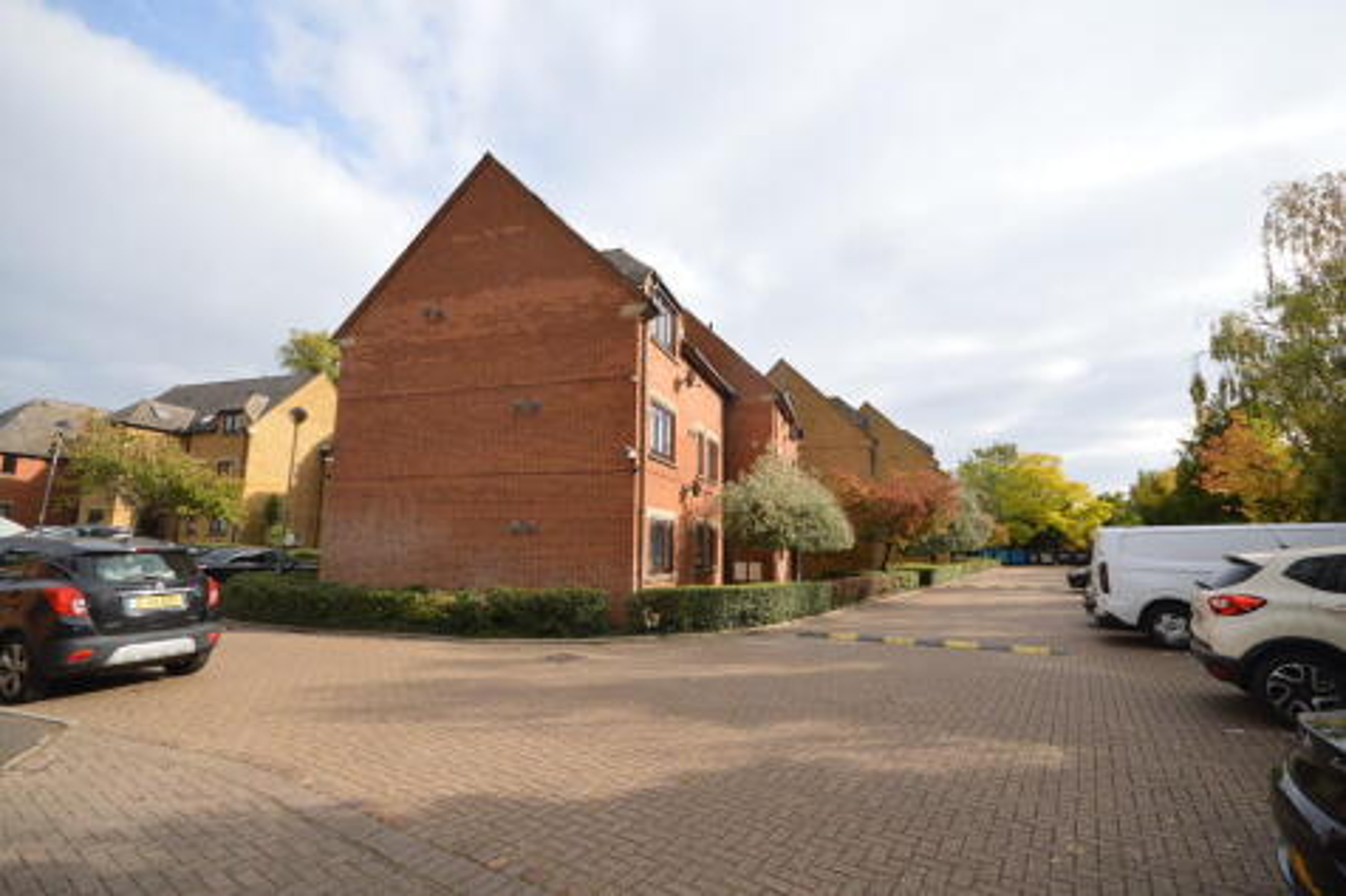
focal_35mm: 15
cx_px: 673
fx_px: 561
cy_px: 448
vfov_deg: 77.3
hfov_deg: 100.4
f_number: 7.1
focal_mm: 10
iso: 100
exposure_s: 1/200
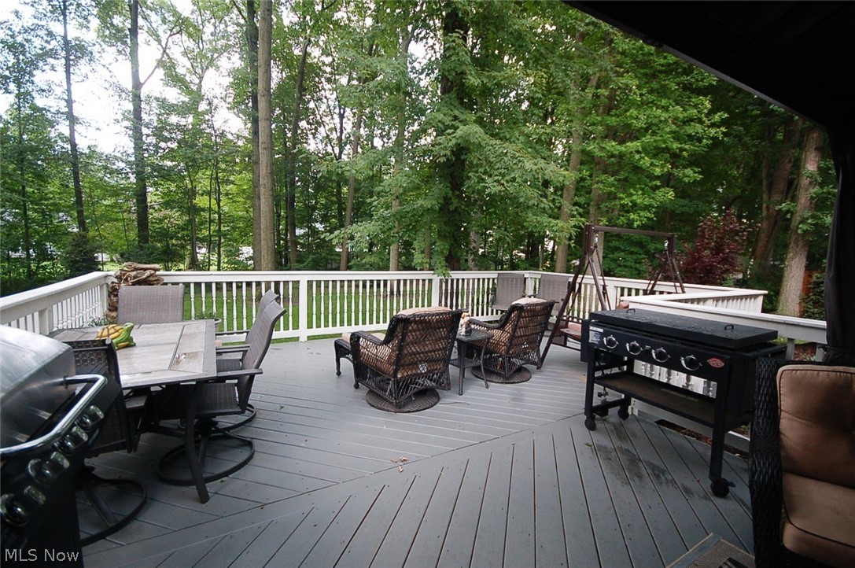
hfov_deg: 100.5
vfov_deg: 77.2
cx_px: 428
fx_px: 356
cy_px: 284
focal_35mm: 15
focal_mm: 10
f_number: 5
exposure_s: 1/100
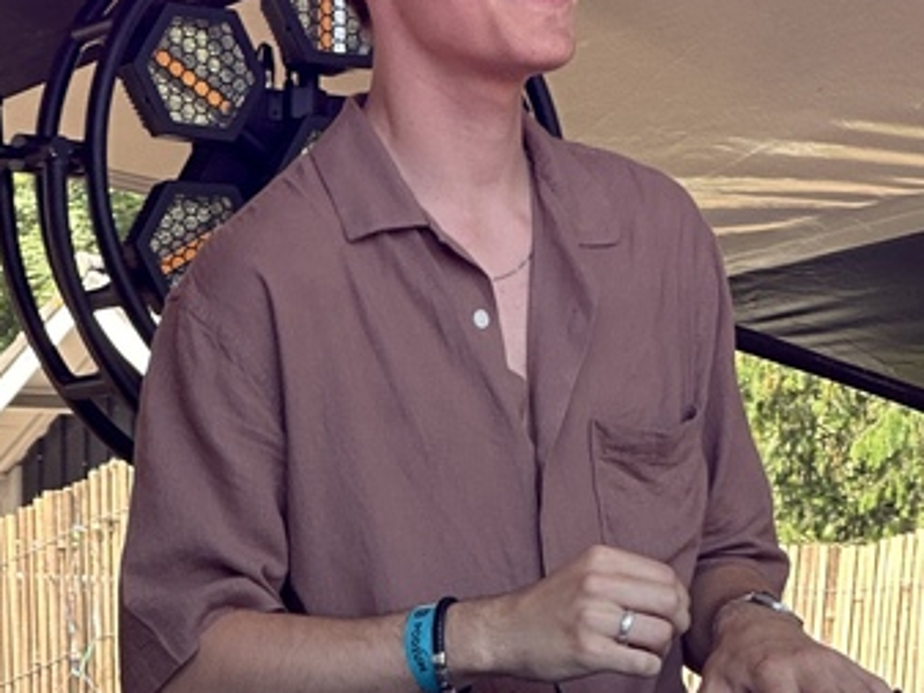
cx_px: 814
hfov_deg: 12.2
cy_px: 466
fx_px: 4299
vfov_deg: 9.2
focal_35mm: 161
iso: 40
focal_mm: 9
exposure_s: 1/120
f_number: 2.8
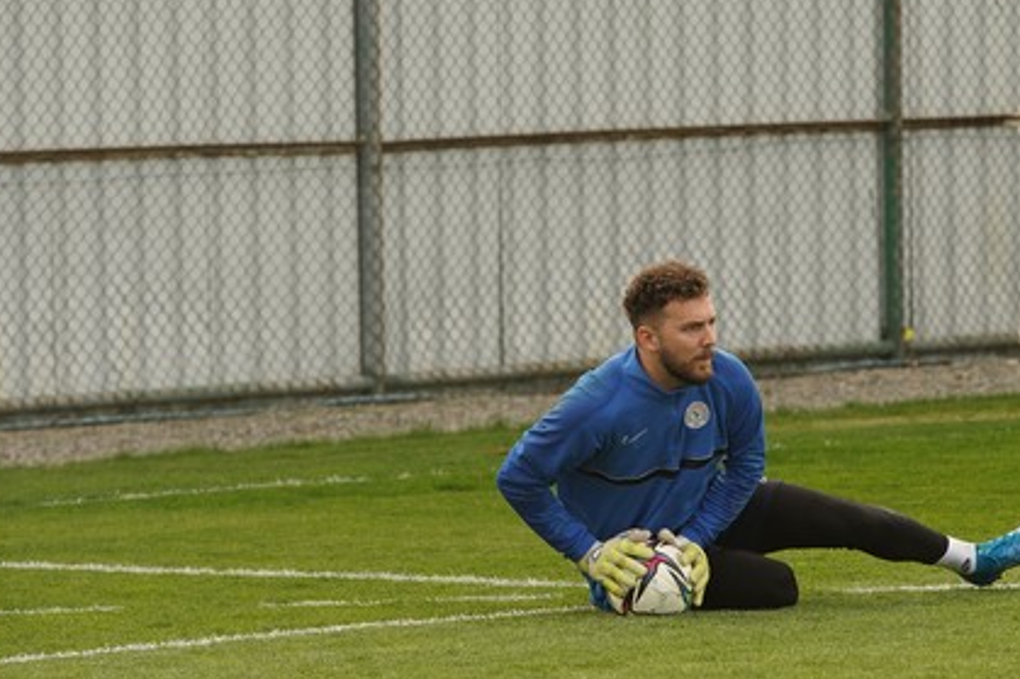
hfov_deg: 6.4
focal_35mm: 320
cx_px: 626
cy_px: 313
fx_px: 9063
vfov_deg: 4.3
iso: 500
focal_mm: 200
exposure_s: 1/500
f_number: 5.6
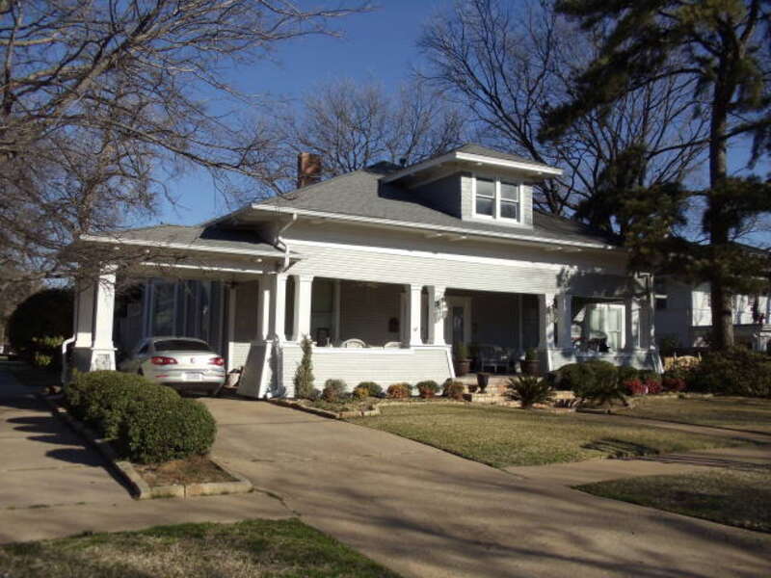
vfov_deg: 32.9
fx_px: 980
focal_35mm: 44
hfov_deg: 42.9
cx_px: 386
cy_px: 289
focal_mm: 6
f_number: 7.1
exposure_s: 1/400
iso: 100
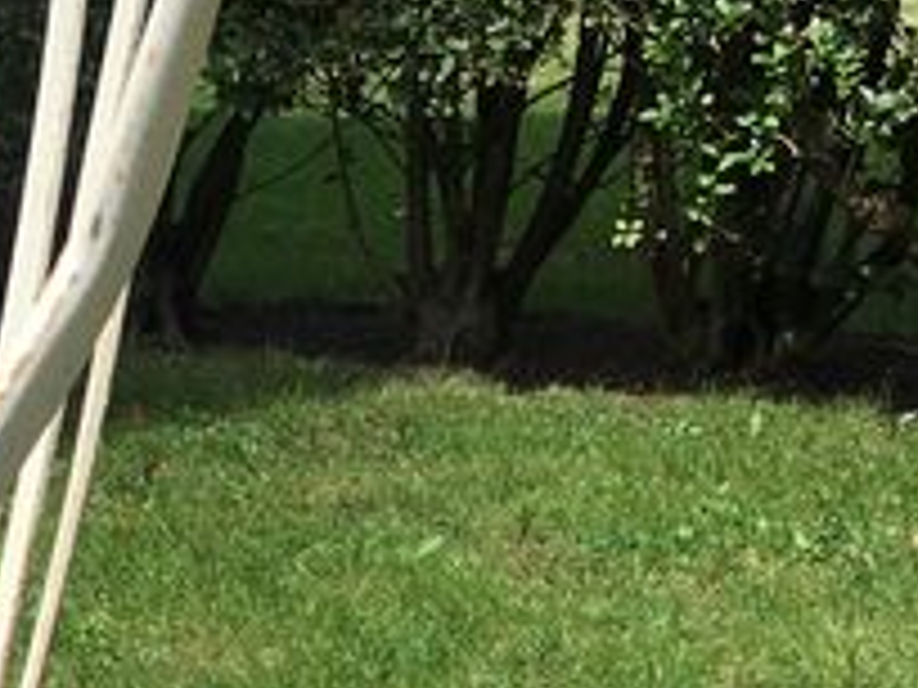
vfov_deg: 10.0
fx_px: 3766
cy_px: 1142
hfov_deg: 13.7
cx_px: 36
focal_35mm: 142
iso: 25
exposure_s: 1/1083
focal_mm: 4.15
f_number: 2.2
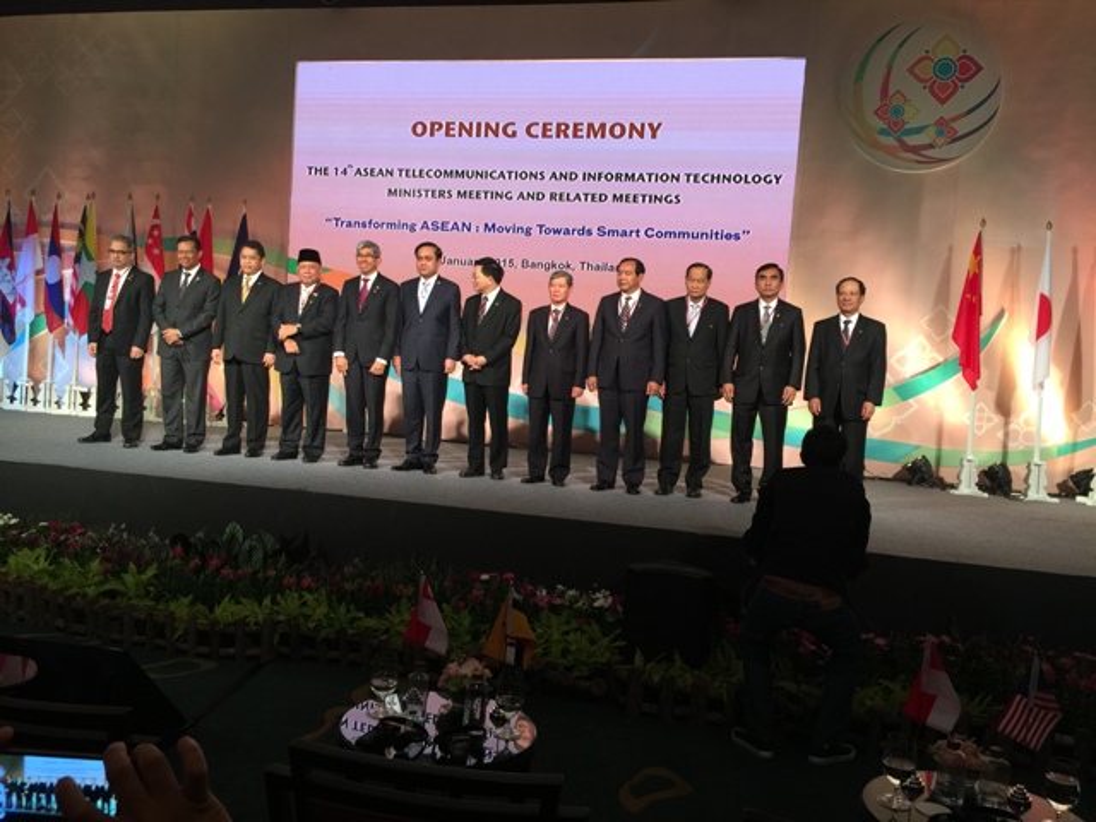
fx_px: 918
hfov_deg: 61.7
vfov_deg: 48.2
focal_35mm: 29
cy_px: 411
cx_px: 548
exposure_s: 1/30
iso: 50
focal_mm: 4.15
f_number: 2.2
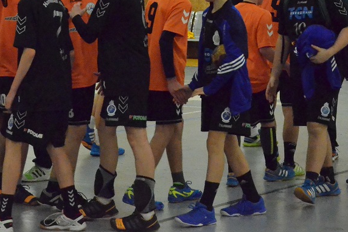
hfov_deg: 13.1
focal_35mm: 157
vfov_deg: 8.7
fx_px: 1517
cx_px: 120
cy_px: 12
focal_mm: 50
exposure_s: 1/1000
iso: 6400
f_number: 5.6
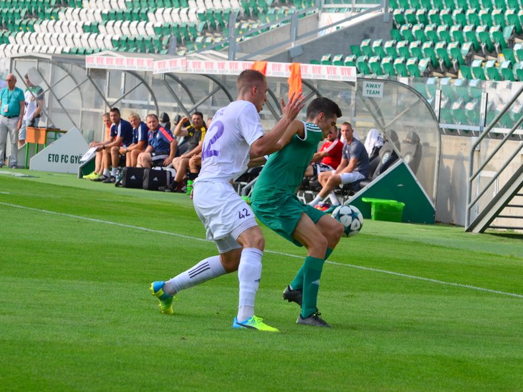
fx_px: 3090
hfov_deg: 9.7
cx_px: 287
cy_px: 196
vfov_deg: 7.3
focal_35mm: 205
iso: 640
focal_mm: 125
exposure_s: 1/800
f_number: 7.1
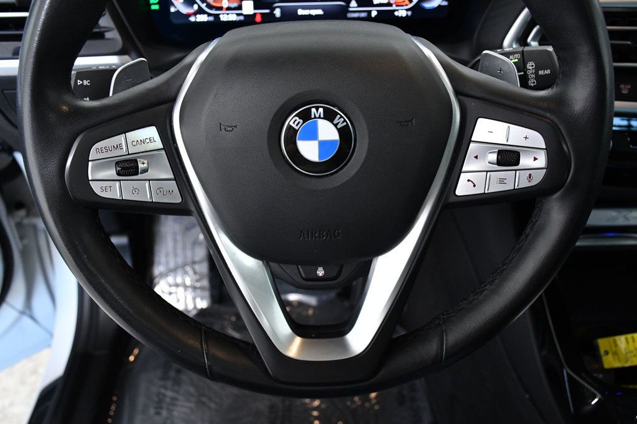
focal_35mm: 39
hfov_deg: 49.6
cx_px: 318
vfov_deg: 34.2
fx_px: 690
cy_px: 212
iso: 2500
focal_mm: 26
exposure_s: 1/160
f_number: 6.3
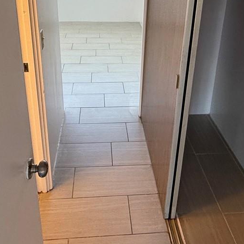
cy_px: 68
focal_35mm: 39
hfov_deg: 42.8
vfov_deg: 41.8
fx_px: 311
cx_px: 134
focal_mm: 2.22
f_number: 2.2
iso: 400
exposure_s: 1/120
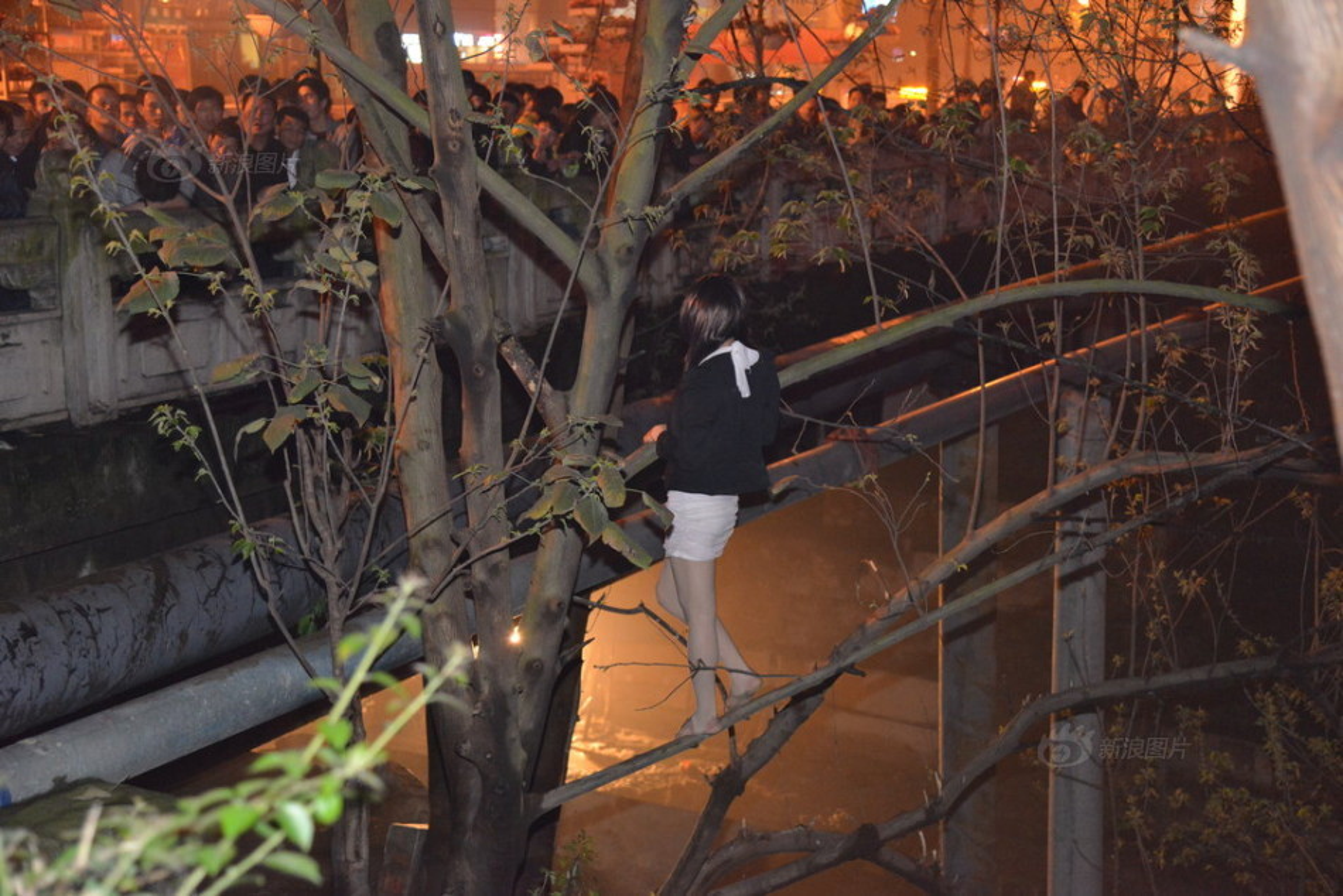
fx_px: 1940
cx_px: 672
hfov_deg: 38.2
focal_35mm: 52
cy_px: 448
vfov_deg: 26.0
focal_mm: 52
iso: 5000
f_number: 4
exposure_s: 1/30
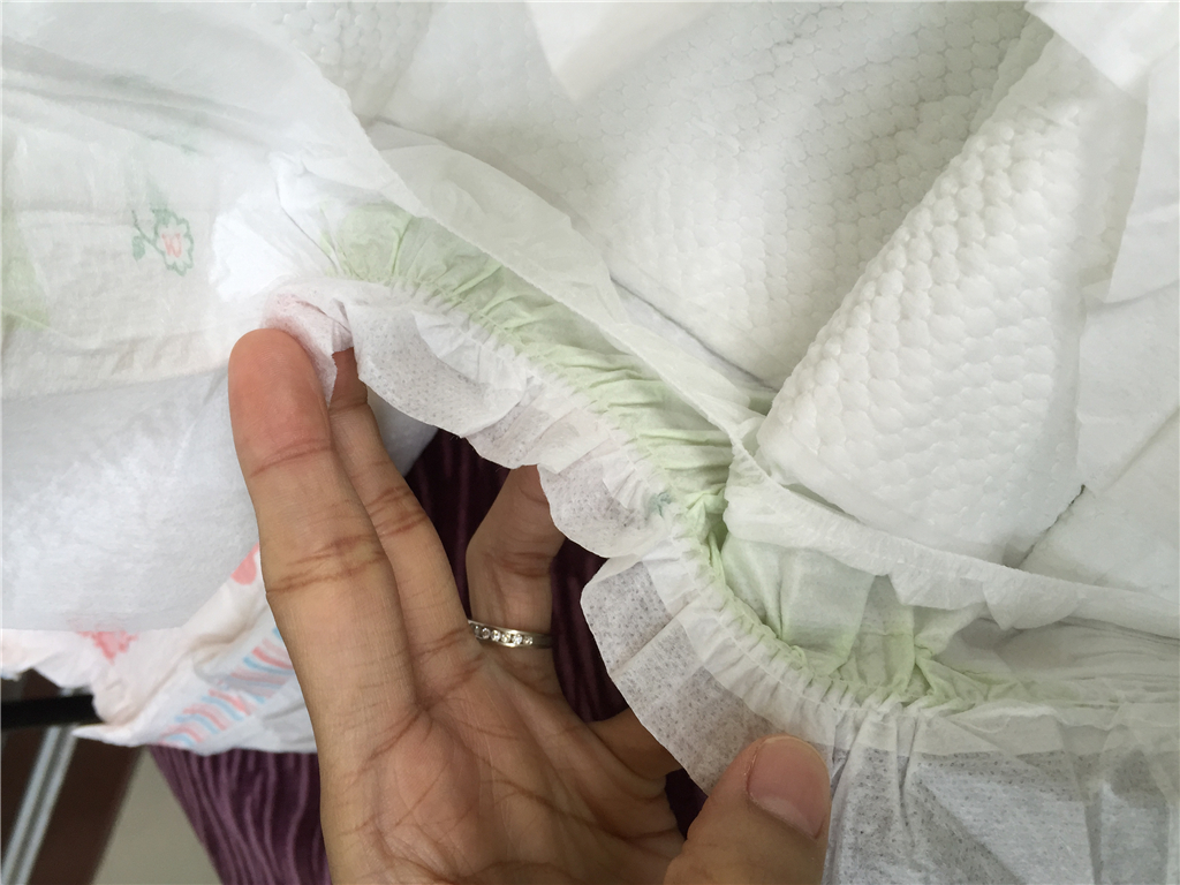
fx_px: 989
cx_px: 590
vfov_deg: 48.2
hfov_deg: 61.7
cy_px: 442
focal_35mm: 29
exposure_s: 1/120
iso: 50
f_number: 2.2
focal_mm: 4.15
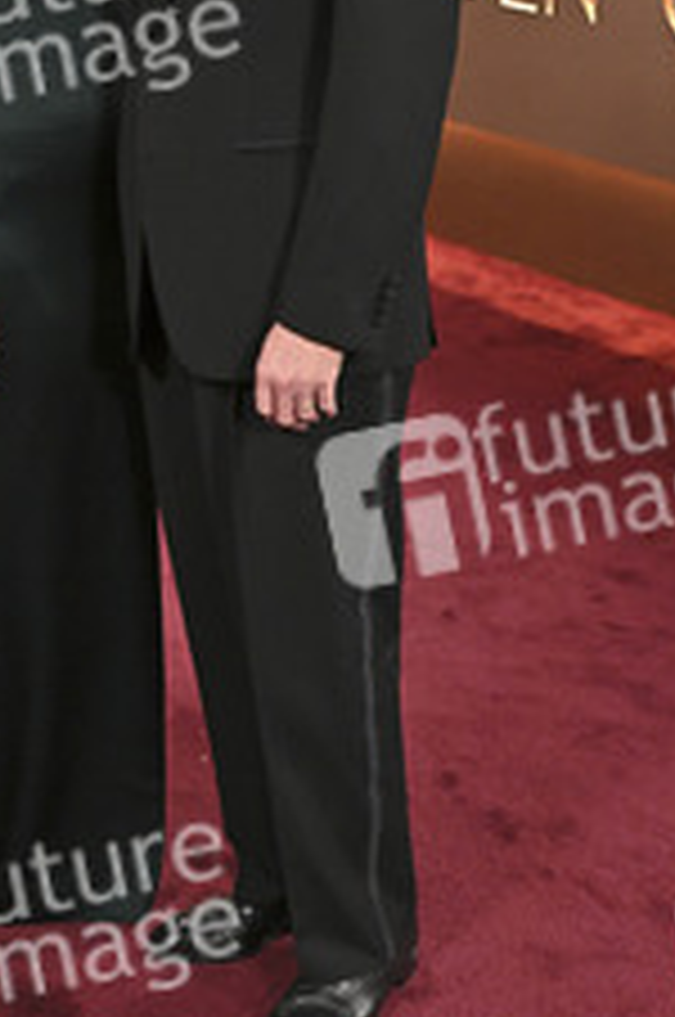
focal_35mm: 62
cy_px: 256
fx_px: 1749
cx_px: 140
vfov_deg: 31.8
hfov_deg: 21.6
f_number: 5.6
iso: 2500
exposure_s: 1/320
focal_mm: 35
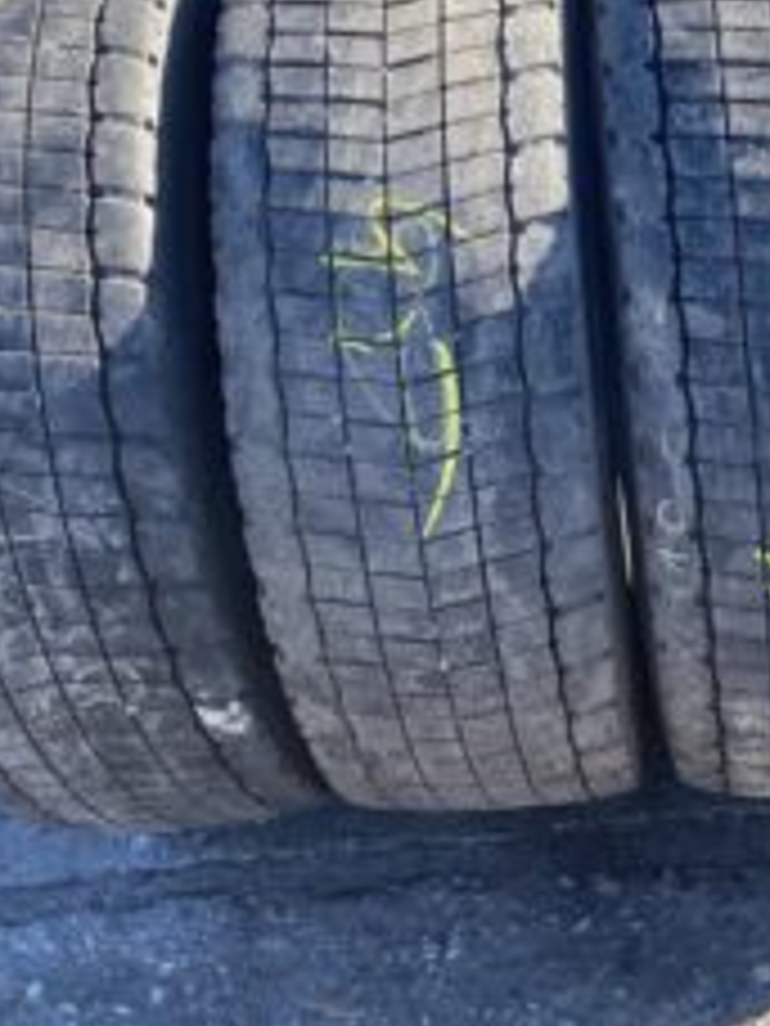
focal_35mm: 49
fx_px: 1453
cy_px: 398
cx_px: 635
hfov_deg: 28.9
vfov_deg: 38.7
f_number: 1.8
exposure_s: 1/398
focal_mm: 4.25
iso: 32
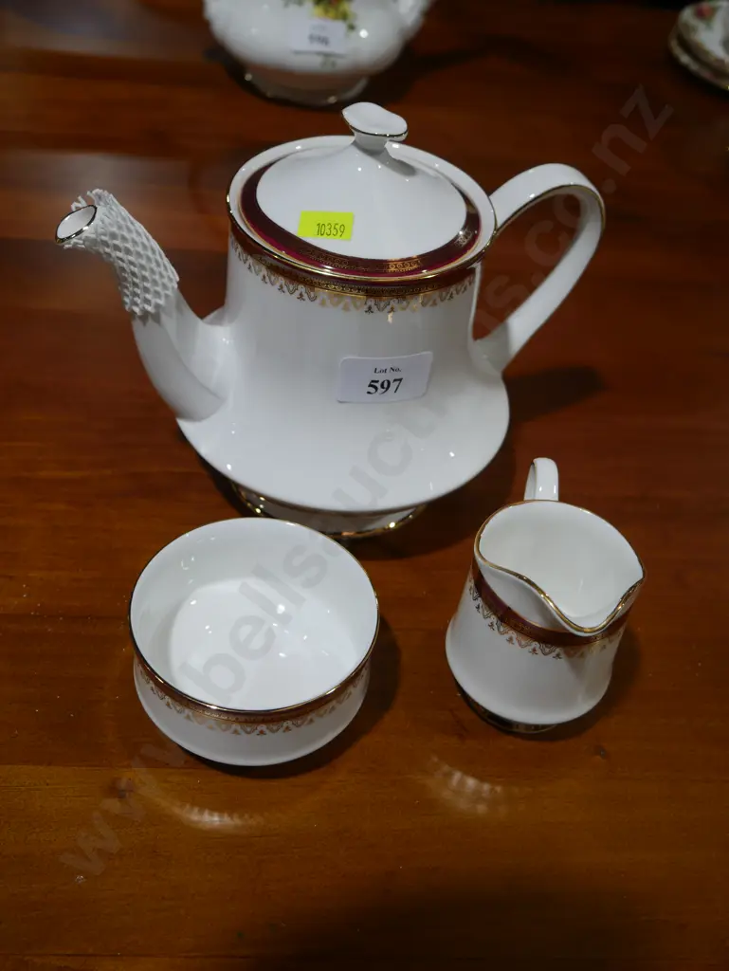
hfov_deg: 37.8
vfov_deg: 49.0
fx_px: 1066
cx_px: 364
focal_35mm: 38
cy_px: 486
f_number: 4.1
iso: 200
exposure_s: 1/100
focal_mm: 19
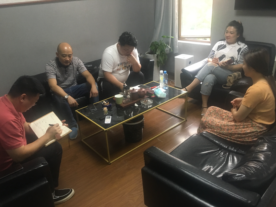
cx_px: 138
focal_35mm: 29
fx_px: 231
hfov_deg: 61.7
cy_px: 104
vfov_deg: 48.2
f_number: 2.2
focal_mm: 4.15
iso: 200
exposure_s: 1/33
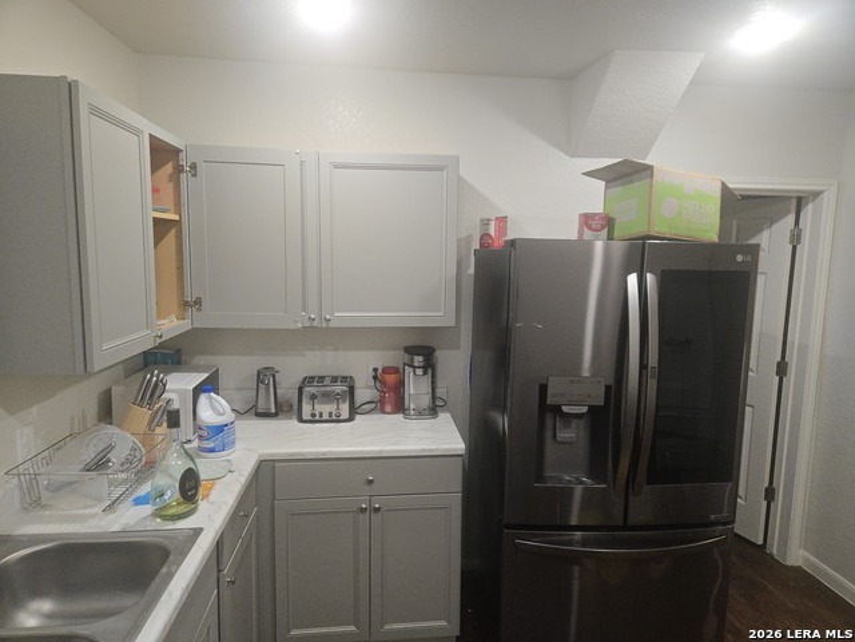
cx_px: 428
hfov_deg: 73.9
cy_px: 321
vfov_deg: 58.9
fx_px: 568
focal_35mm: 23
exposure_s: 1/120
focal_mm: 5.4
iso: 250
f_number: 1.8
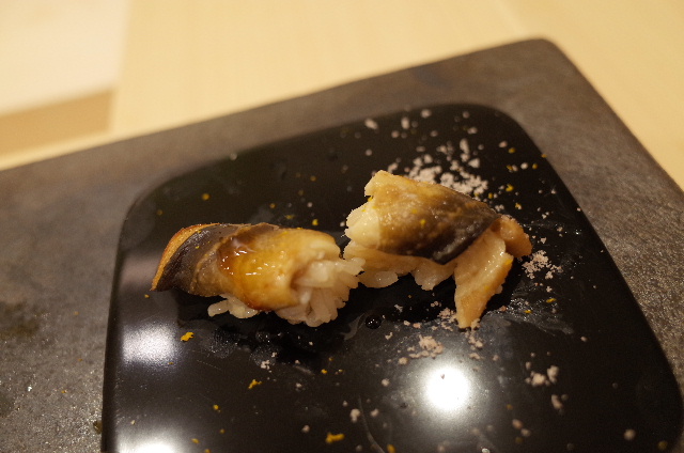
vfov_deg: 46.2
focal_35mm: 28
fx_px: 531
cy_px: 226
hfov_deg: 65.6
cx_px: 342
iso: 800
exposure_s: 1/40
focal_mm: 18.3
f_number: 2.8
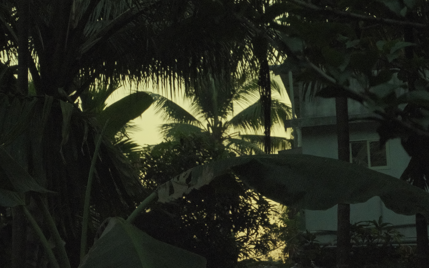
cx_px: 204
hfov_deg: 19.8
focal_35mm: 105
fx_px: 1228
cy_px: 116
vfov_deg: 12.5
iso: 12800
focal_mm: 45
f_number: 9
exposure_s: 1/4000
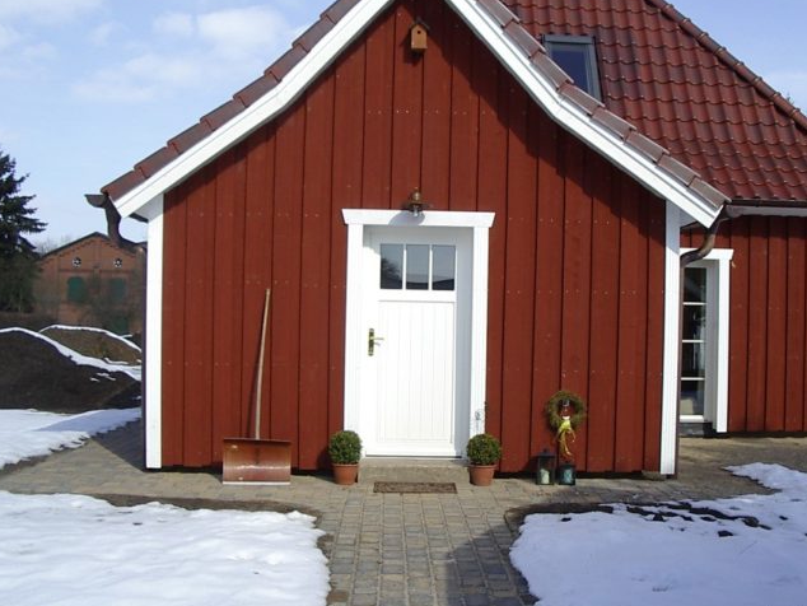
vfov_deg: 31.5
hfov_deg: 41.2
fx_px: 1073
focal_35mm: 46
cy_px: 269
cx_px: 448
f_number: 4.8
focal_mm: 5.8
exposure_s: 1/400
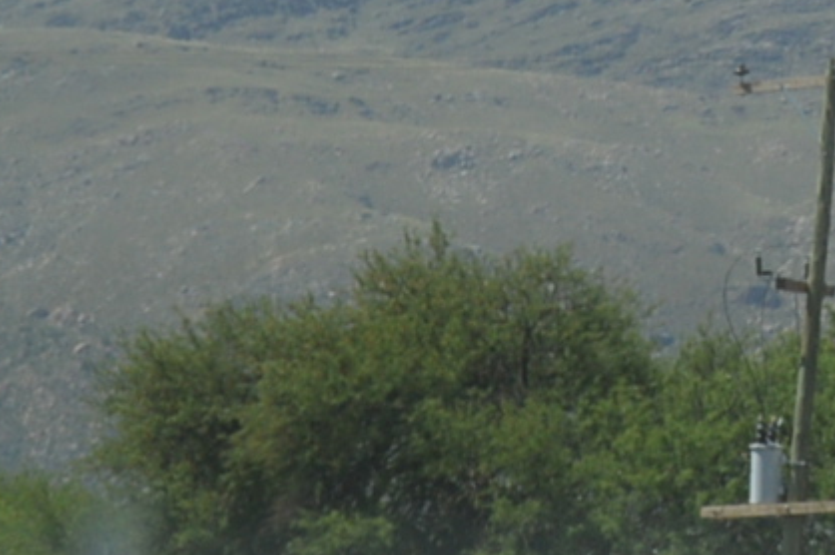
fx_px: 10499
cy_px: -186
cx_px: 2591
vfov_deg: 3.0
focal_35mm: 453
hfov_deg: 4.4
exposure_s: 1/250
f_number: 8
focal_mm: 42
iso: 100
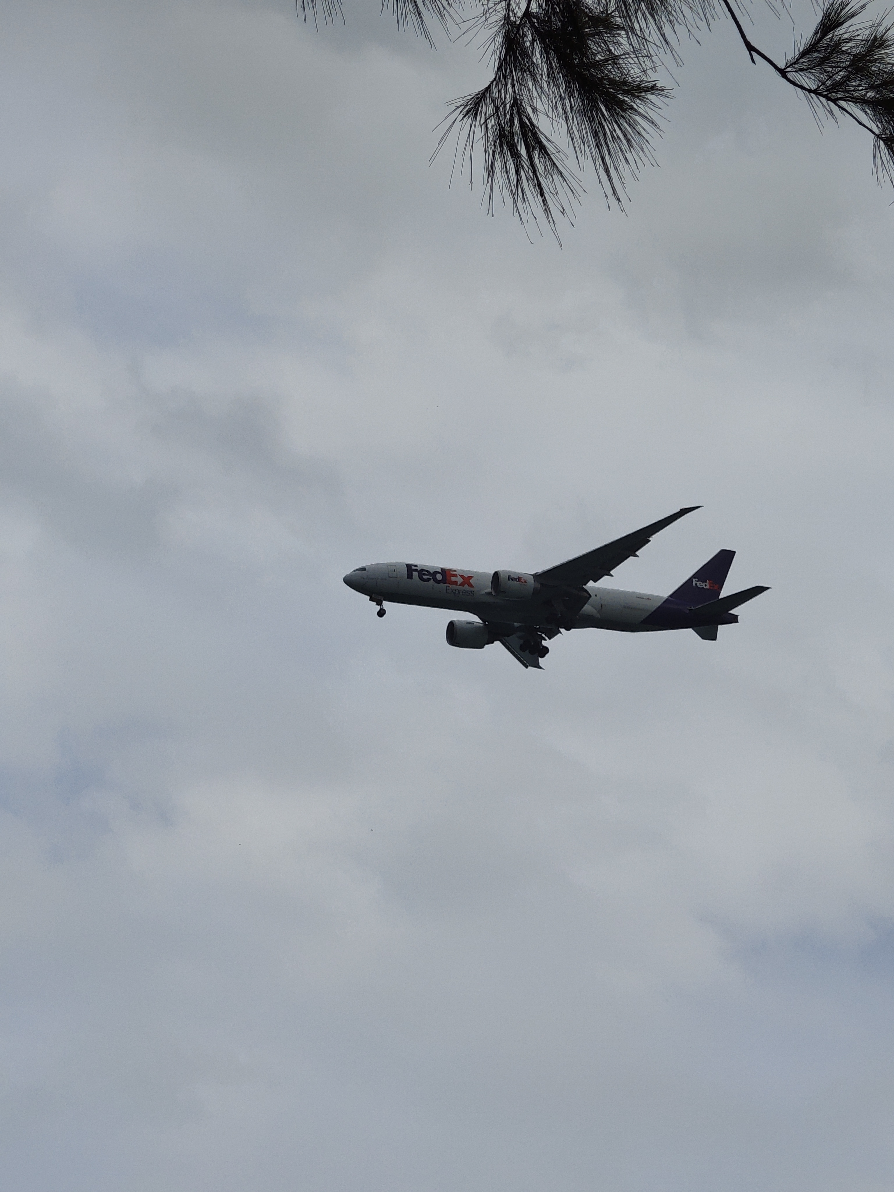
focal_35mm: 140
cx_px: 447
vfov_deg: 14.1
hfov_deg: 10.6
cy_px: 596
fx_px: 4821
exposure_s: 1/1648
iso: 50
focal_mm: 13.3
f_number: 2.55
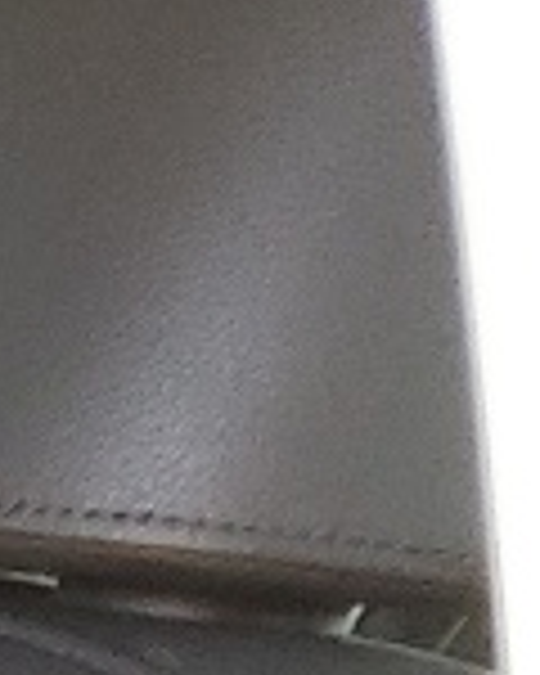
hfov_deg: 4.2
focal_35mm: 270
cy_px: 1940
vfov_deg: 6.6
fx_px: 5394
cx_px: -2925
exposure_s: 1/164
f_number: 1.5
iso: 50
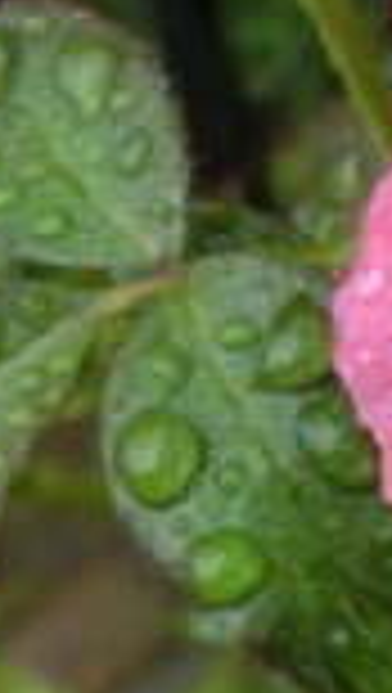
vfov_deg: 30.7
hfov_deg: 15.1
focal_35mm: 68
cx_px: 730
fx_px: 1252
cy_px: 234
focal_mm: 4.4
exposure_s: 1/125
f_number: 3.3
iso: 80
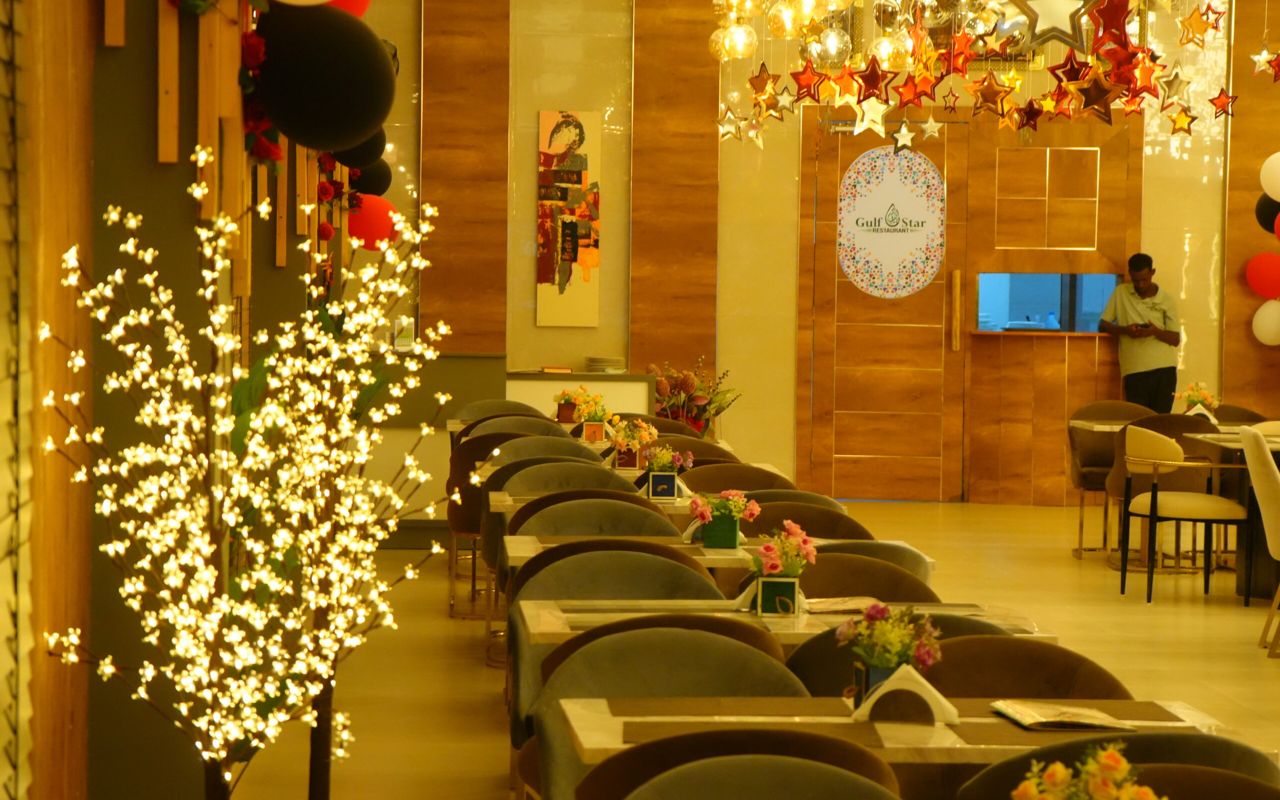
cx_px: 640
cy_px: 395
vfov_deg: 12.8
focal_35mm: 103
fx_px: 3576
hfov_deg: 20.3
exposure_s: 1/100
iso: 3200
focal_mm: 67
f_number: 5.6
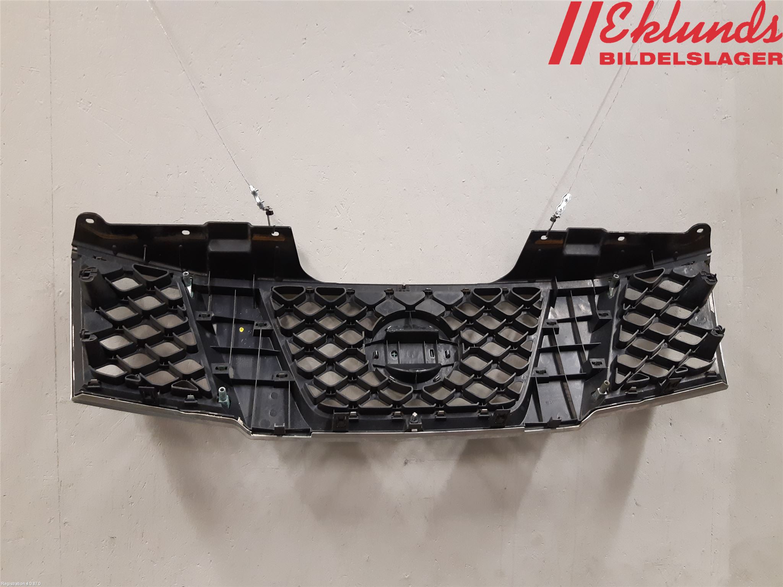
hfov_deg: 67.3
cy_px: 294
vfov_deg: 53.1
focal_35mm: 26
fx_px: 588
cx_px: 392
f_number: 1.7
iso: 200
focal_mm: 3.93
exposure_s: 1/50
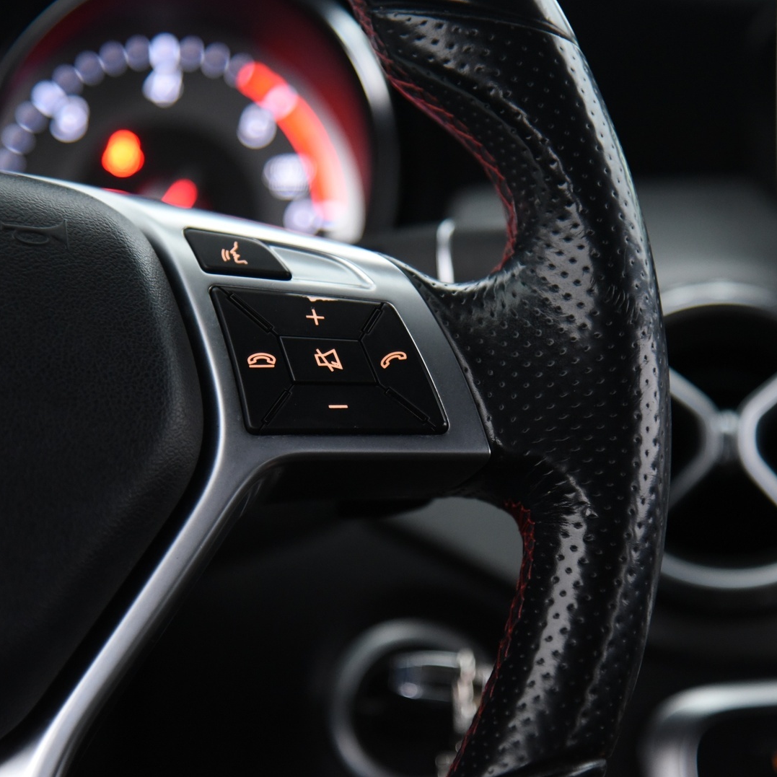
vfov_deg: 12.2
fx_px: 3631
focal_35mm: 143
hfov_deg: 12.2
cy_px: 389
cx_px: 369
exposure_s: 1/25
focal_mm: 112
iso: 4000
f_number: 4
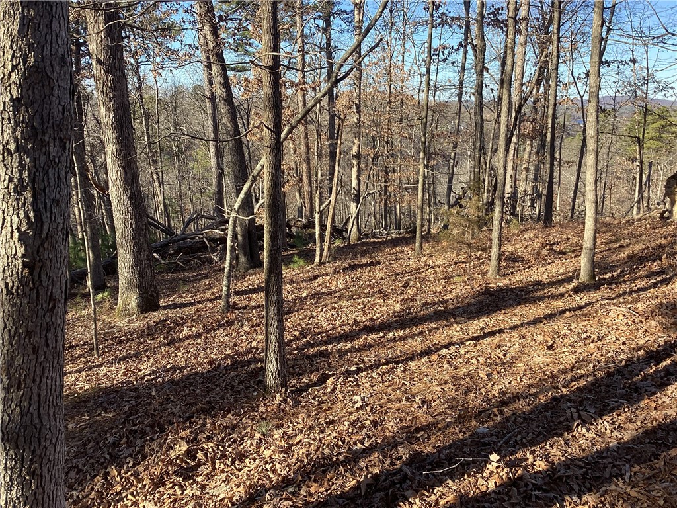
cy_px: 254
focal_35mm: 31
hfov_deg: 58.4
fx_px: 606
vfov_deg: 45.4
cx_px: 338
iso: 25
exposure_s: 1/303
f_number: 2.4
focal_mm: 3.3
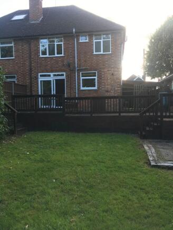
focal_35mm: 29
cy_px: 115
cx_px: 86
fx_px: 193
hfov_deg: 48.2
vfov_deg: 61.6
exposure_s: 1/144
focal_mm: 4.15
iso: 25
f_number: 2.2
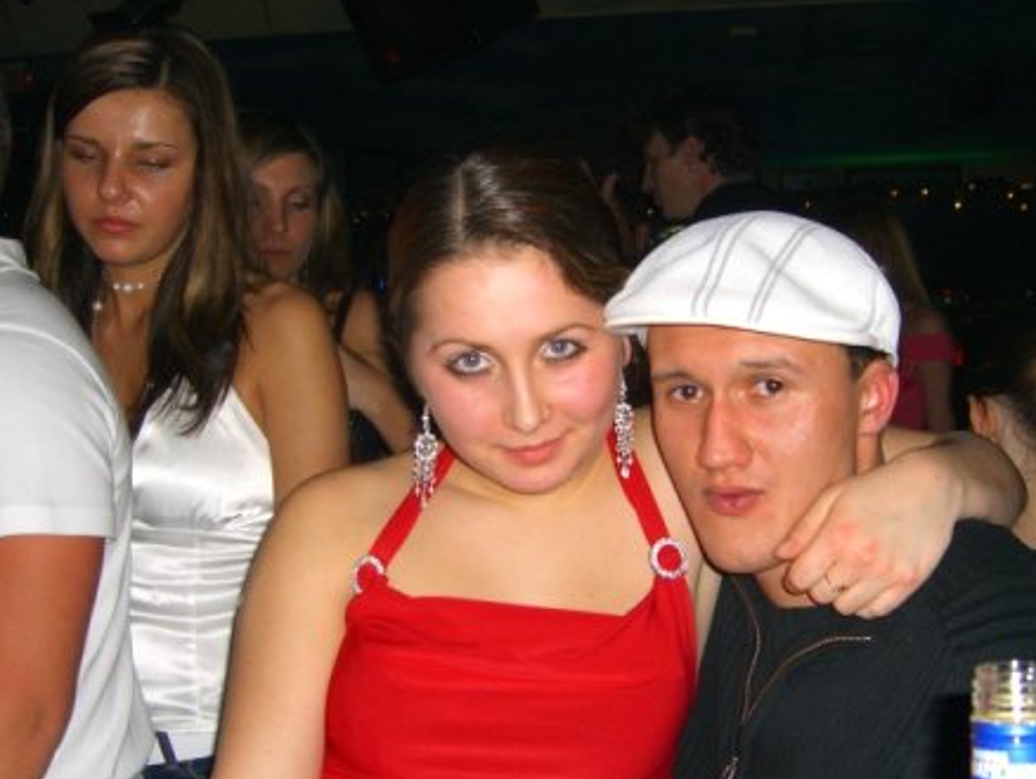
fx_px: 1557
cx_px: 565
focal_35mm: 52
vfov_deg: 28.0
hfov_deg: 36.8
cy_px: 481
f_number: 2.8
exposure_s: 1/60
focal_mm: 7.9
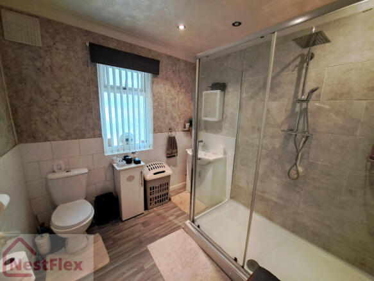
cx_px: 187
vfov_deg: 89.9
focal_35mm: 13
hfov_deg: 106.2
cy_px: 140
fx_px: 140
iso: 200
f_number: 2.2
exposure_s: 1/50
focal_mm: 1.74
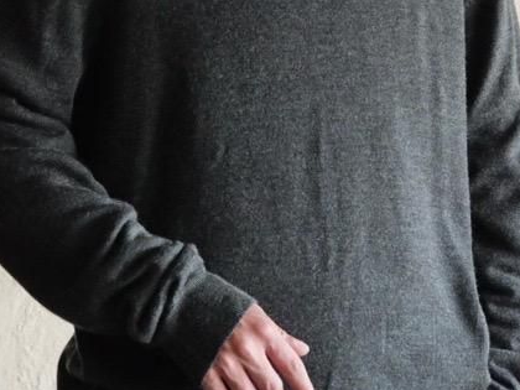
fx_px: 3049
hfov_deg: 9.7
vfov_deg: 7.3
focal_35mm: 203
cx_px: 253
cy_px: 170
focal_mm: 50
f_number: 3.9
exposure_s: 1/60
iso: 3200
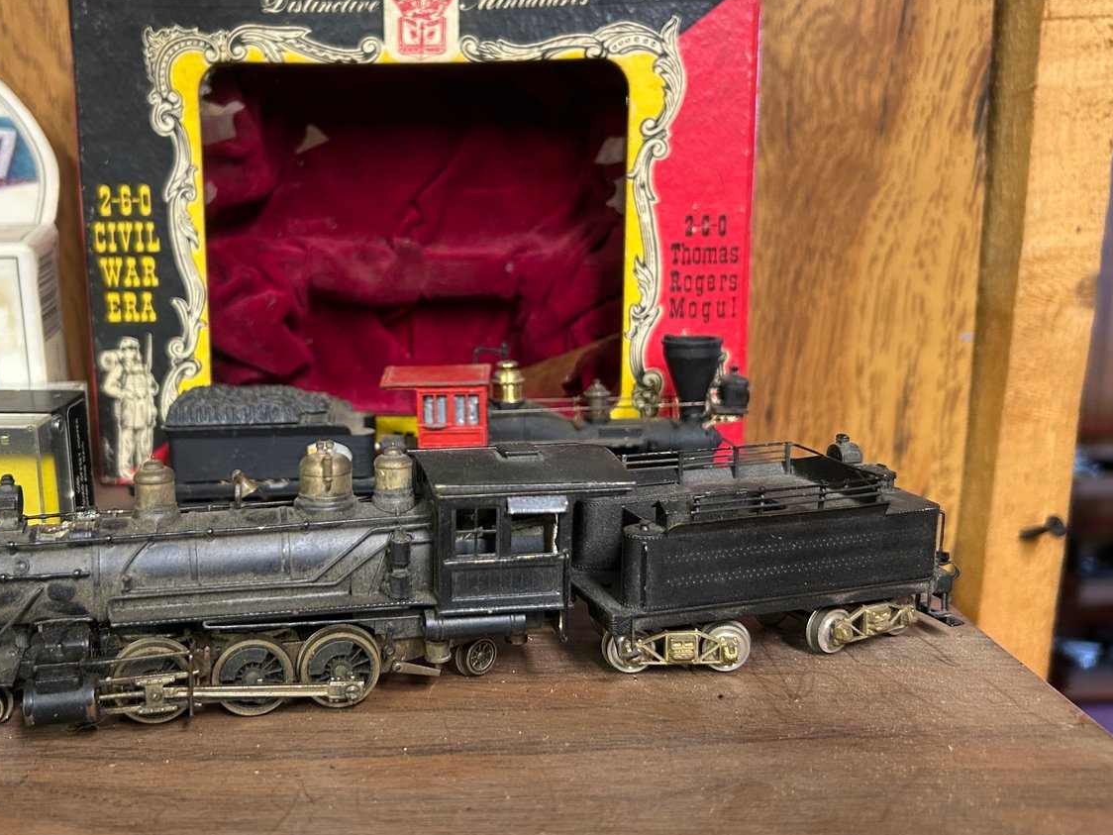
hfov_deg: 52.1
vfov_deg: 40.7
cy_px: 382
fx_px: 1125
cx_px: 420
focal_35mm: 35
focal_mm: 5.7
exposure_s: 1/60
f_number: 1.5
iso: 200
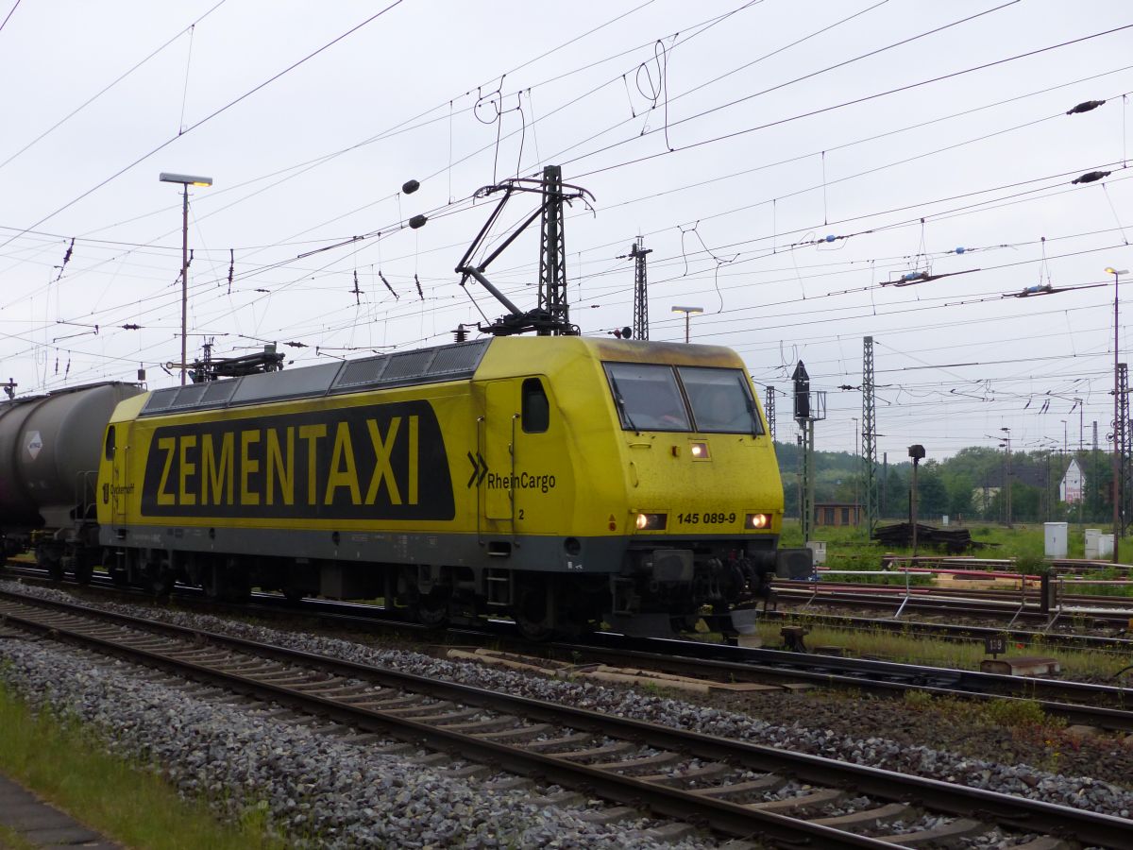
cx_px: 566
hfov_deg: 36.8
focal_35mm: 52
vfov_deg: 28.0
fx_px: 1702
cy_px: 425
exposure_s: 1/500
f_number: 2.8
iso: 160
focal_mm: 9.4
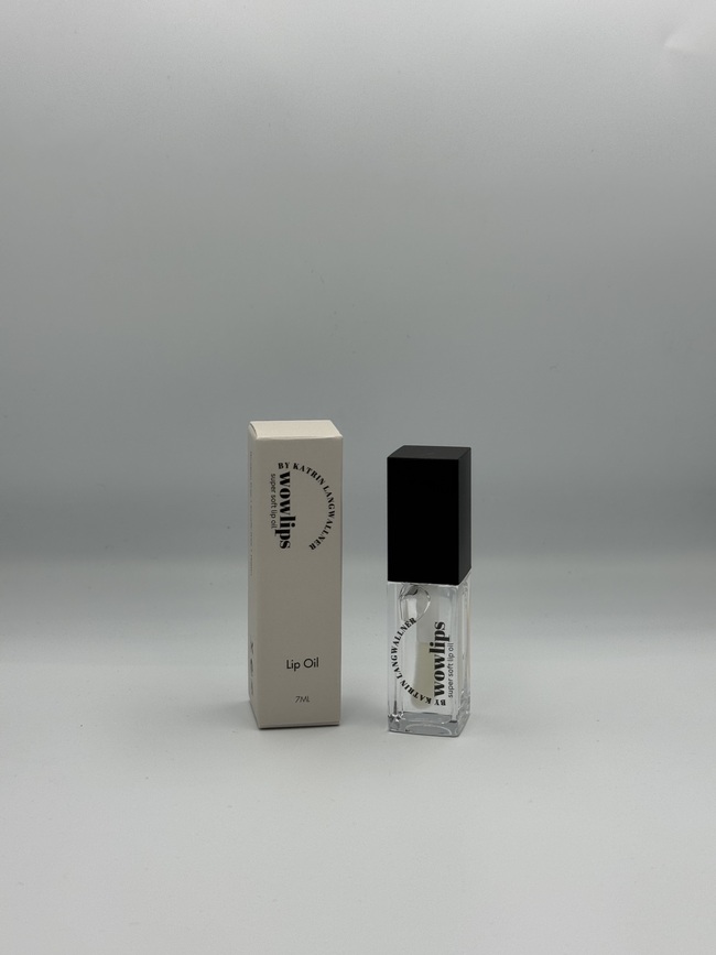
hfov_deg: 30.3
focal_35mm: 48
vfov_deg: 39.7
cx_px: 358
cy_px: 478
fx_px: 1324
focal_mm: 6.76
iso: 64
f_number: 1.78
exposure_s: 1/1560
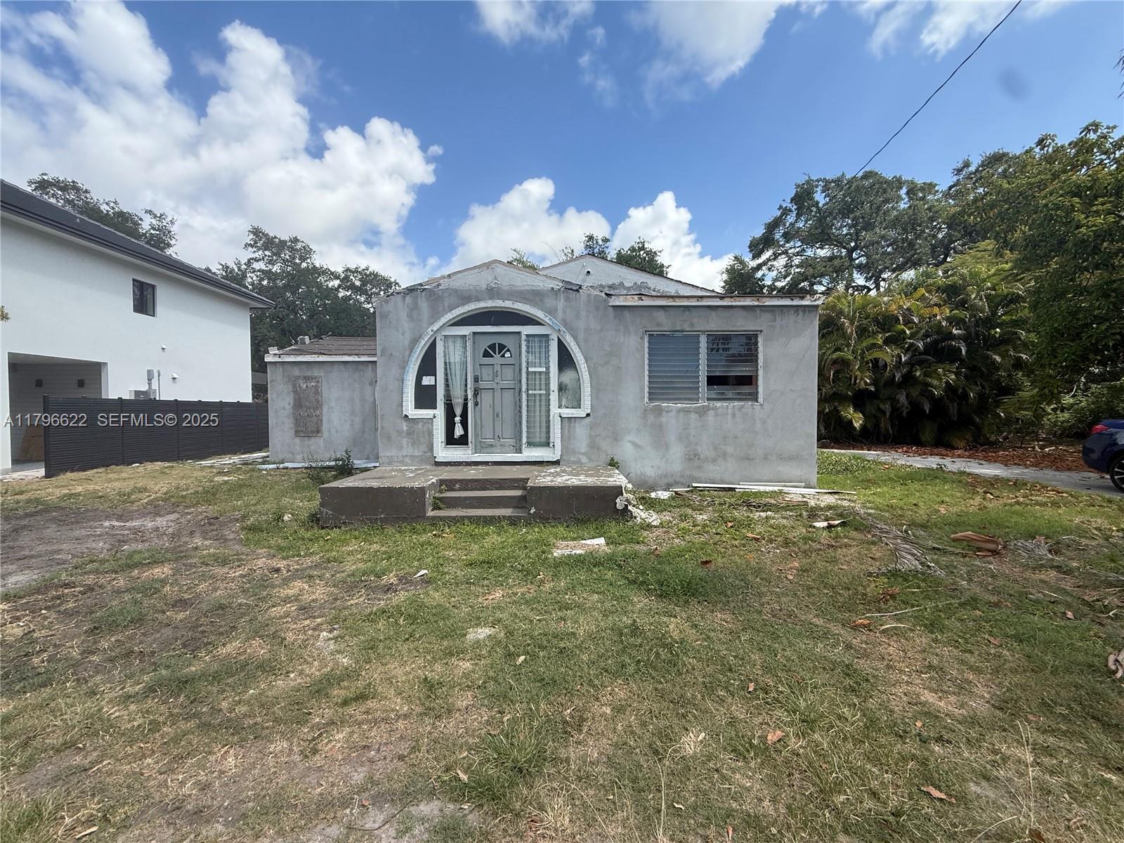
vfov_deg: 85.7
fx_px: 455
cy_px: 422
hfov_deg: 102.1
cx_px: 562
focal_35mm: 14
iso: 64
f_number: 2.2
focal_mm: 2.22
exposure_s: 1/1848
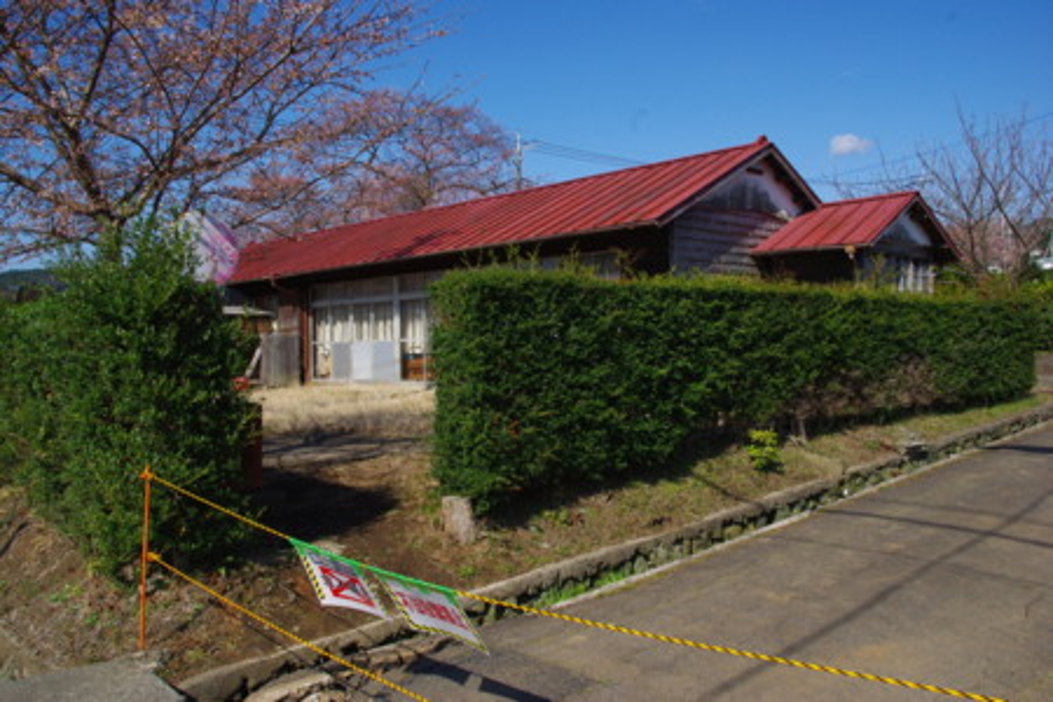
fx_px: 790
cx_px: 526
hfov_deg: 67.4
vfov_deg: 47.9
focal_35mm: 27
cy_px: 351
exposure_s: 1/180
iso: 100
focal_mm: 18
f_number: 9.5
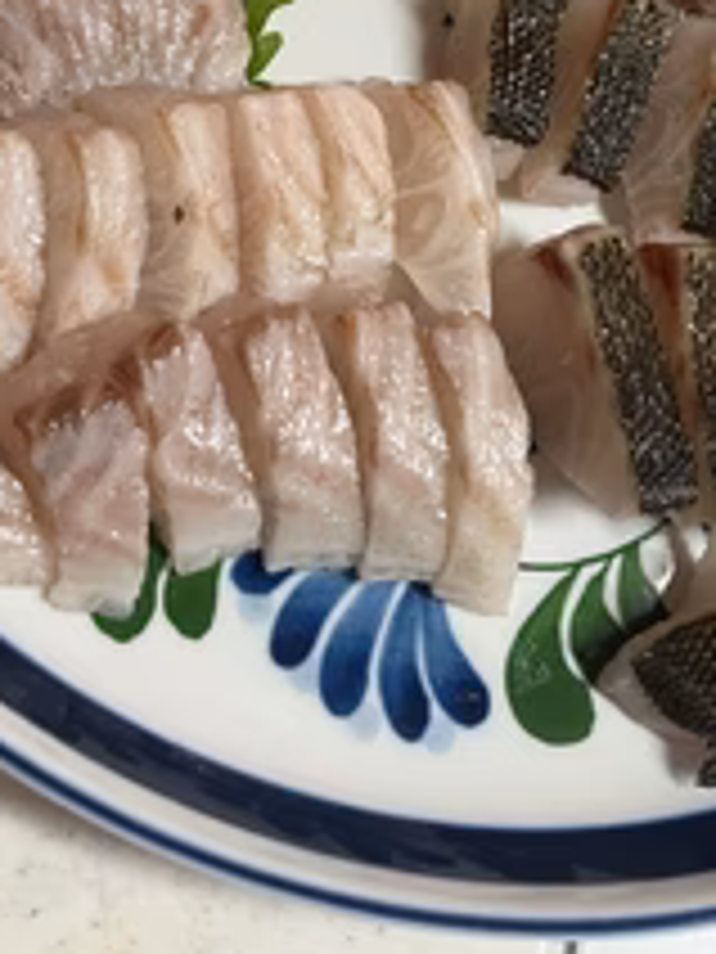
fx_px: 1351
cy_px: 76
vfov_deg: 36.3
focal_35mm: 49
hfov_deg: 29.5
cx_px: 455
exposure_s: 1/50
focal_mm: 5.1
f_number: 1.6
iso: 125
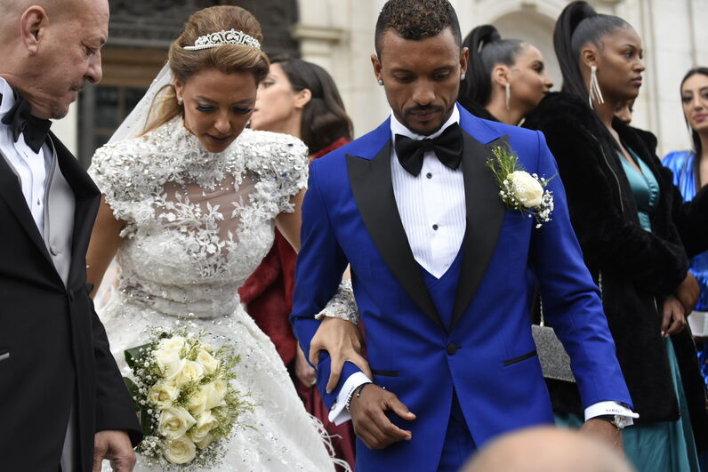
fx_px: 1377
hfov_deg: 28.8
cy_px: 236
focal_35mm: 70
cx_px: 354
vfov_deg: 19.5
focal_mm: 70
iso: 1600
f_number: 4.5
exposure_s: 1/800
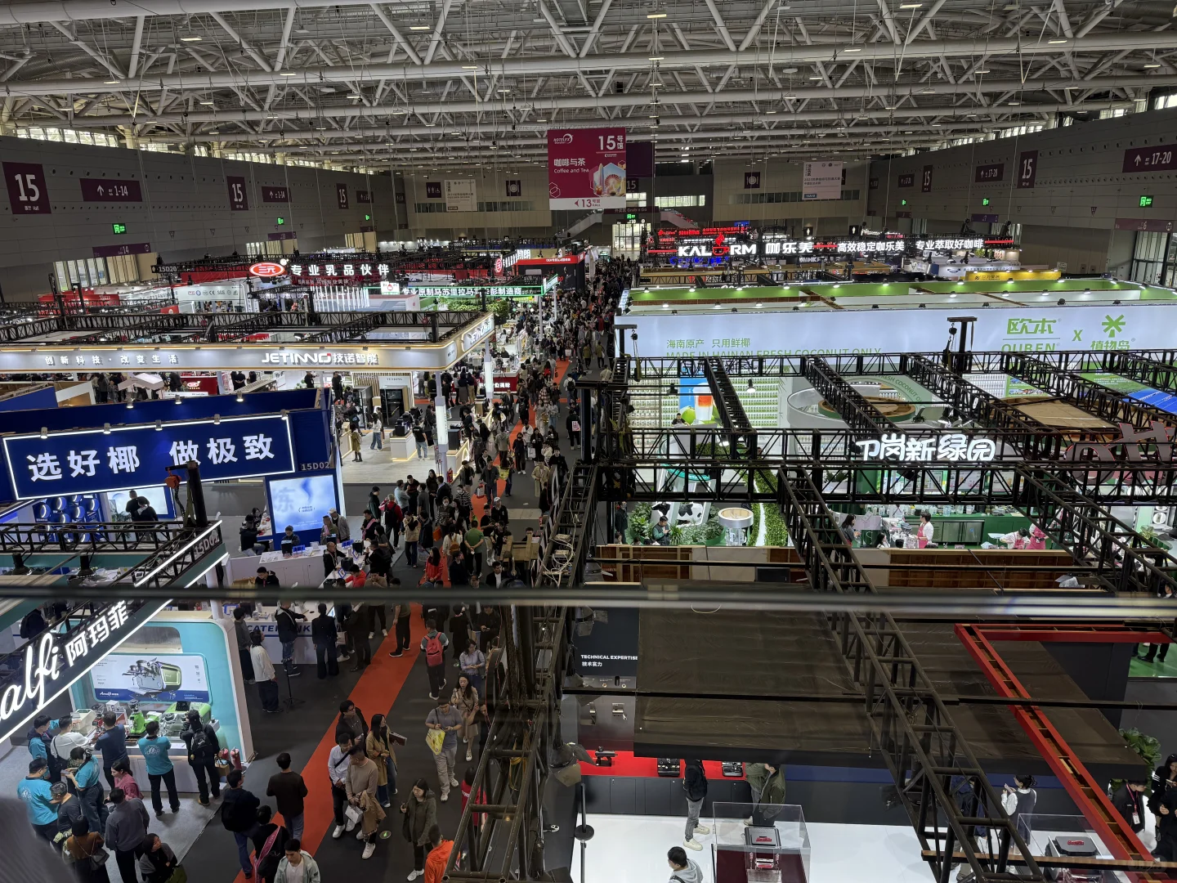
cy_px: 442
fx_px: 816
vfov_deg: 56.8
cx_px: 588
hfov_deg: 71.6
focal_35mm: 24
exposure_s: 1/100
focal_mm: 6.76
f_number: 1.78
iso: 50
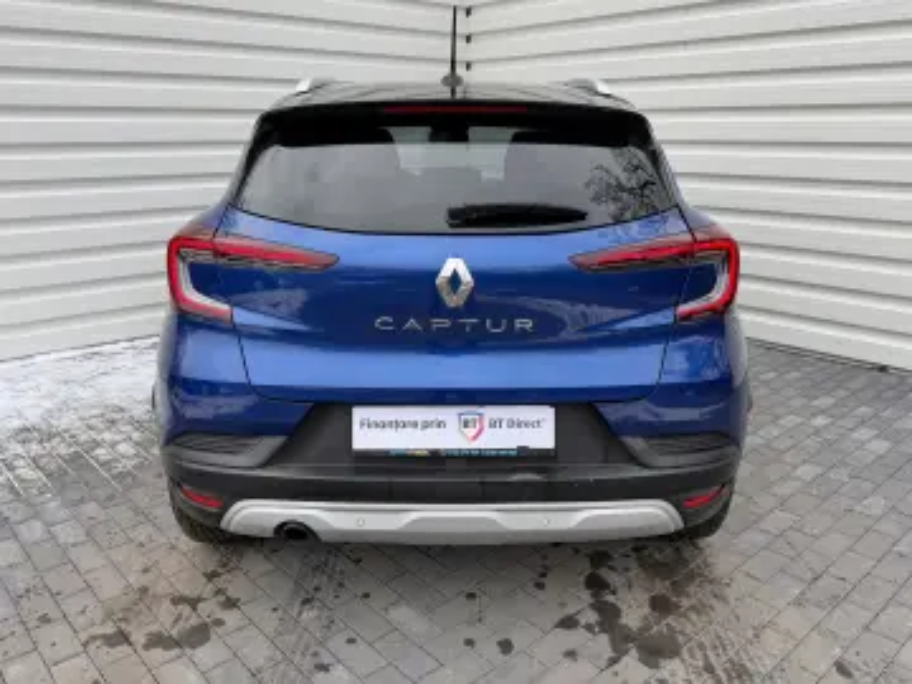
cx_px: 456
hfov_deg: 71.6
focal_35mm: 24
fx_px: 632
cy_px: 342
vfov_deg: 56.8
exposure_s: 1/992
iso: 80
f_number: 1.78
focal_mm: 6.76
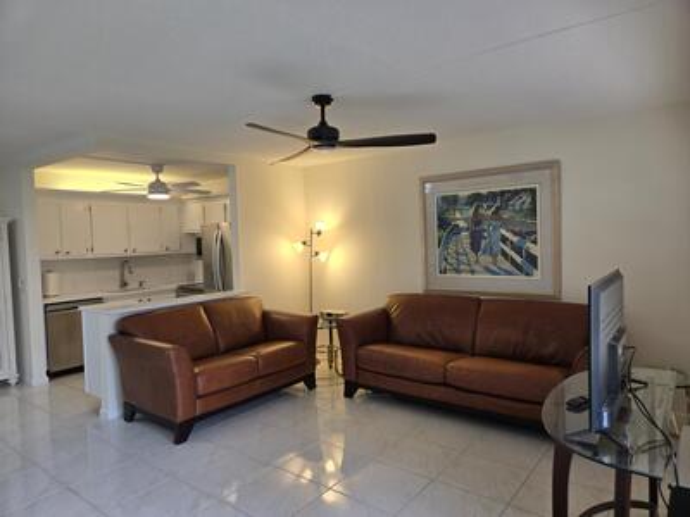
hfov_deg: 73.9
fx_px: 458
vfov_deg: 58.9
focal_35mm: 23
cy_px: 258
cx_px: 345
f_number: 1.8
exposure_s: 1/120
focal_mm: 5.4
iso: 40
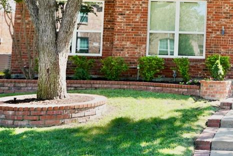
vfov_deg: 20.3
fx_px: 428
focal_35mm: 66
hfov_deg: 27.8
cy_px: 21
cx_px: 256
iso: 200
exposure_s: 1/320
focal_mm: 20
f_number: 4
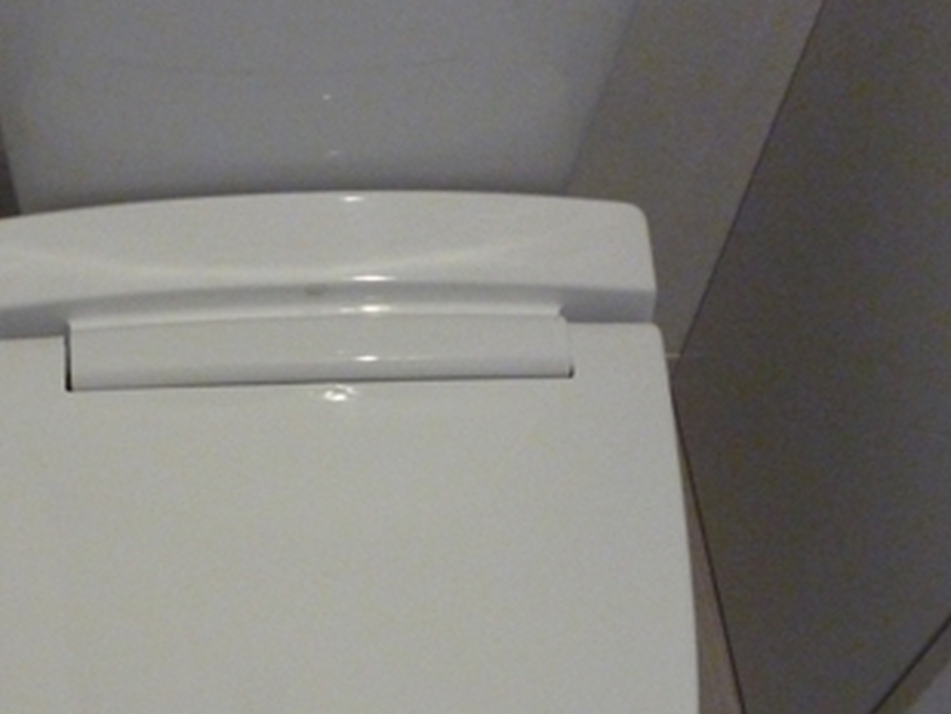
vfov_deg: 24.3
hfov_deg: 32.3
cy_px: 689
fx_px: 1594
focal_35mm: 58
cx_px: 191
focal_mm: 5
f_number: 3.1
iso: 800
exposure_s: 1/60
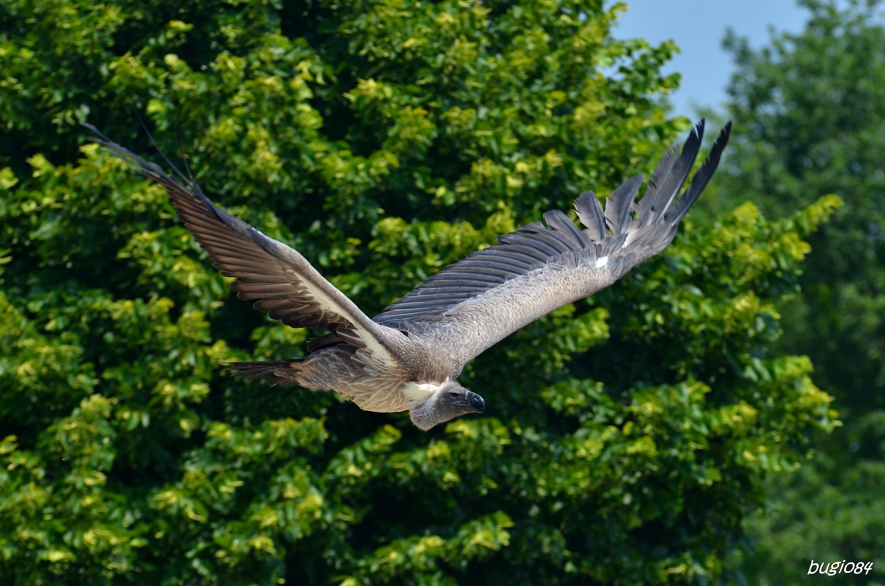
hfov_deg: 6.9
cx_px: 442
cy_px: 293
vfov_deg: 4.6
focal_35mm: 300
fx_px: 7359
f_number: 5.6
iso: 400
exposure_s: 1/1600
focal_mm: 200
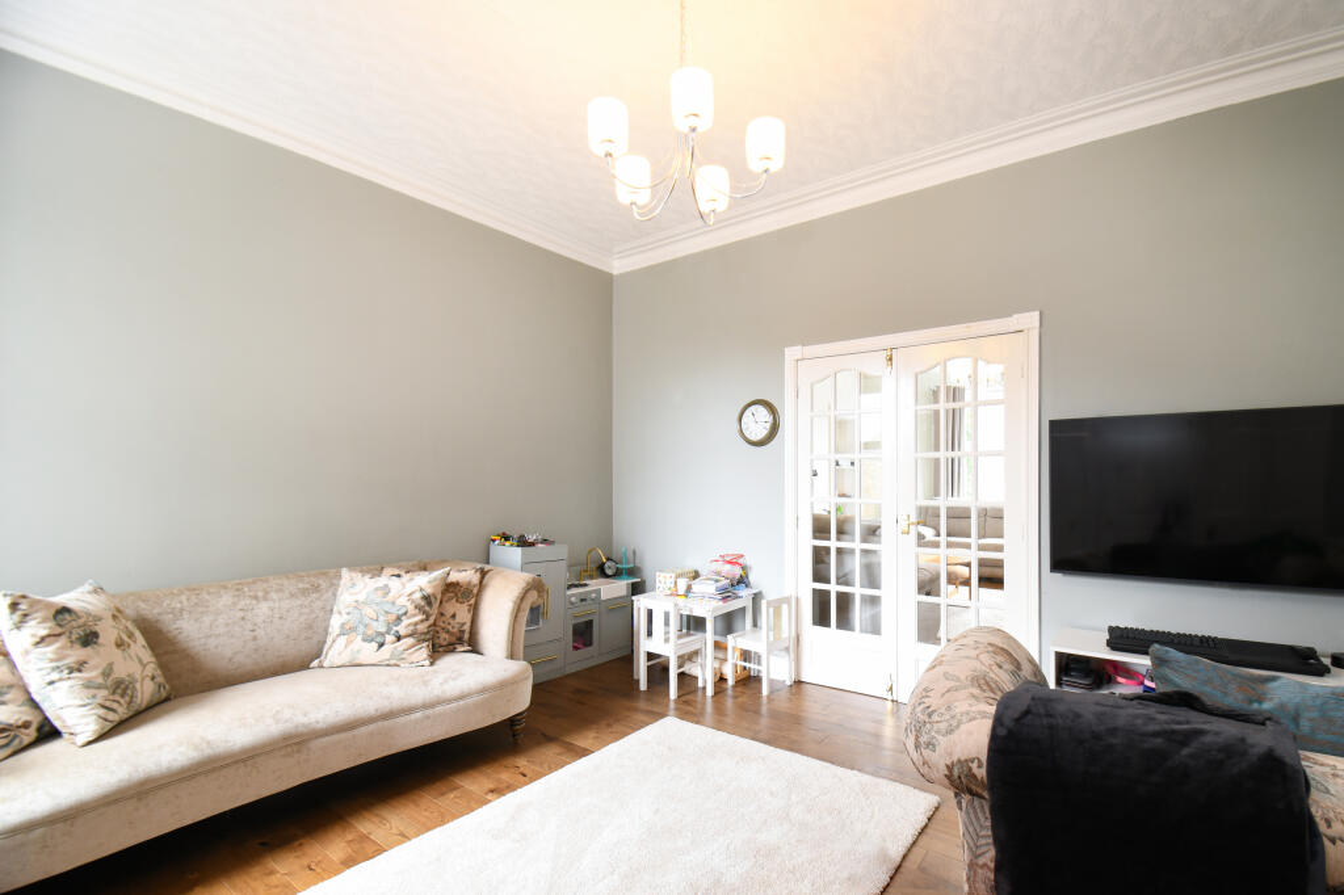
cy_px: 448
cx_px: 672
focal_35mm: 15
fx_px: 560
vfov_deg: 77.3
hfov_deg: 100.4
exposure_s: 1/3
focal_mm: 10
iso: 320
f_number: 9
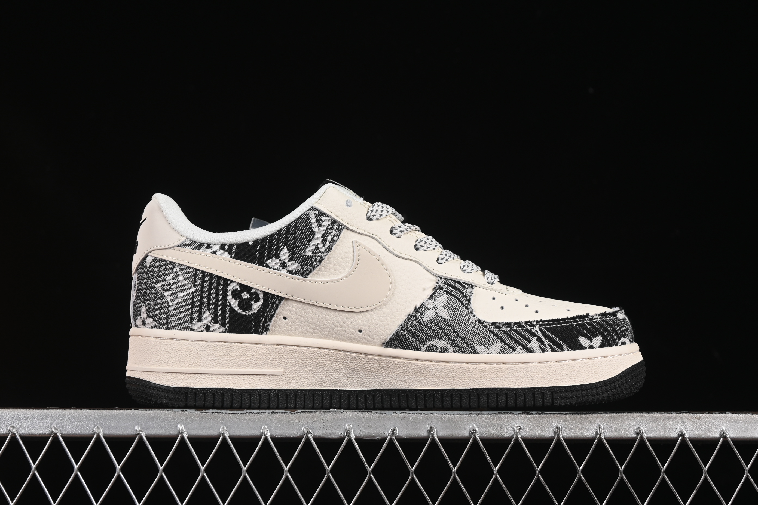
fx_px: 1579
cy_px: 252
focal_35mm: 75
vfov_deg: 18.2
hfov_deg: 27.0
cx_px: 379
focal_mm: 50
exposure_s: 1/80
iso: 160
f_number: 8
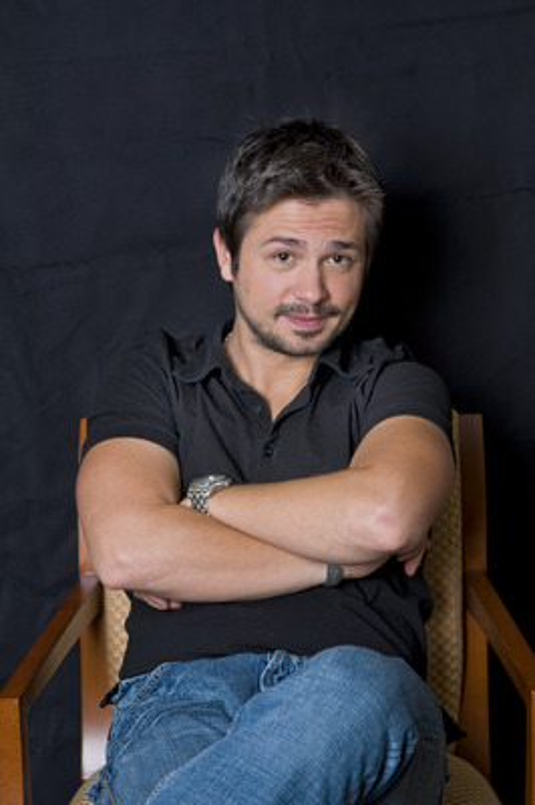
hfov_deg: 16.5
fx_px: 1842
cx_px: 268
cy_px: 402
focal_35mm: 82
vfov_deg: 24.6
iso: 100
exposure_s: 1/80
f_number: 5
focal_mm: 55
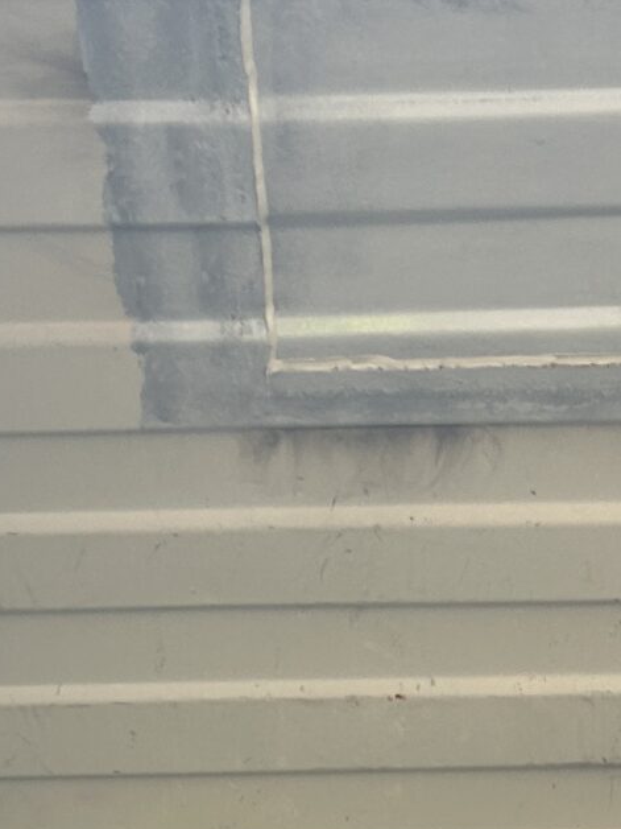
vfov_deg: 17.0
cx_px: 516
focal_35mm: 106
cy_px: 1203
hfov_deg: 13.9
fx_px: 2535
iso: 64
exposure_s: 1/121
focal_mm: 5.7
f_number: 1.5
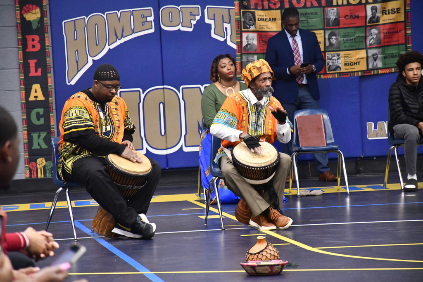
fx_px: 2468
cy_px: 141
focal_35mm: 210
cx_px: 212
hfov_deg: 9.8
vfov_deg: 6.5
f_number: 5.6
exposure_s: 1/125
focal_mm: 140
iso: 6400
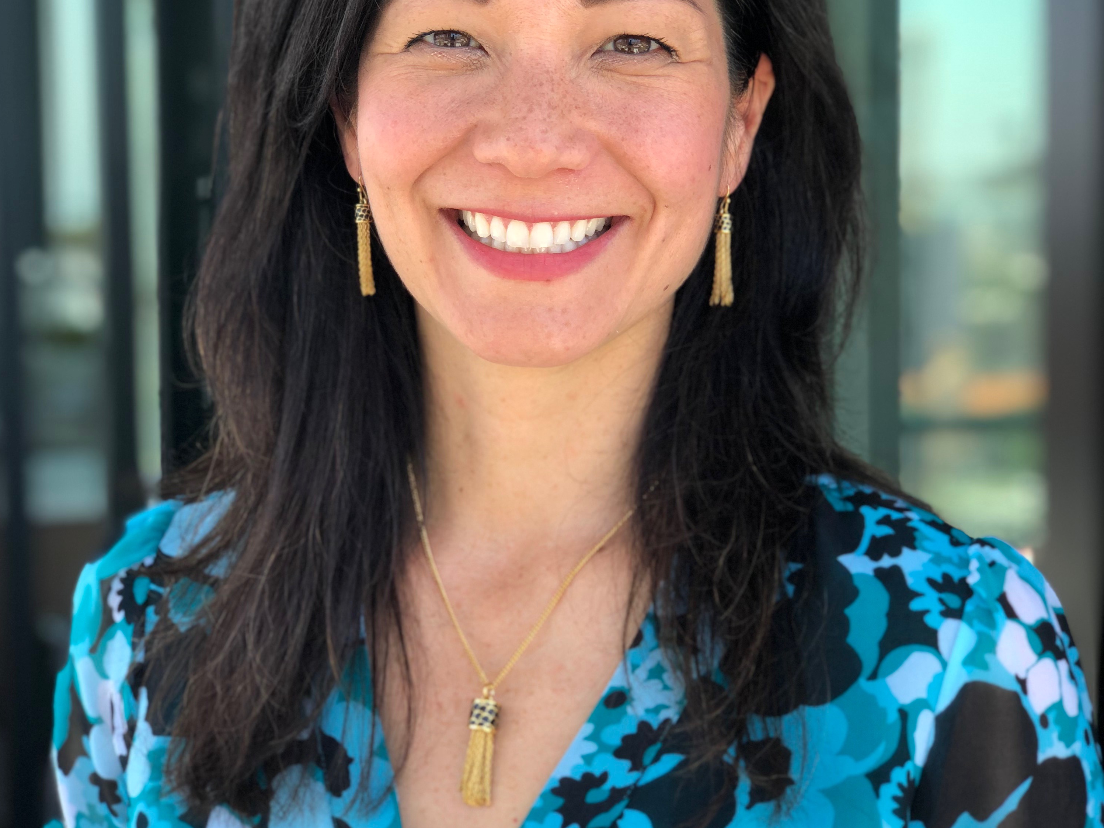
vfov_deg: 21.0
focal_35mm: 70
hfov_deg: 27.8
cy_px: 377
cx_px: 547
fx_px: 2232
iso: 16
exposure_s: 1/120
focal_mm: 6
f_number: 2.4
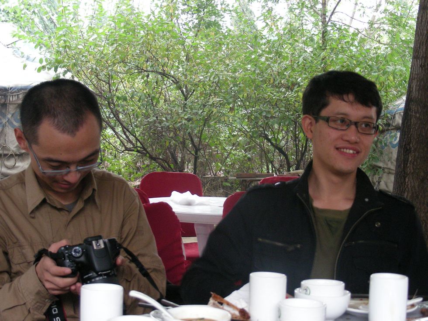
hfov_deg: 30.7
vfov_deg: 23.3
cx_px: 214
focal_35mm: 63
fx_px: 779
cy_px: 160
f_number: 3.5
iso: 184
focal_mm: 10.5
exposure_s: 1/30.2
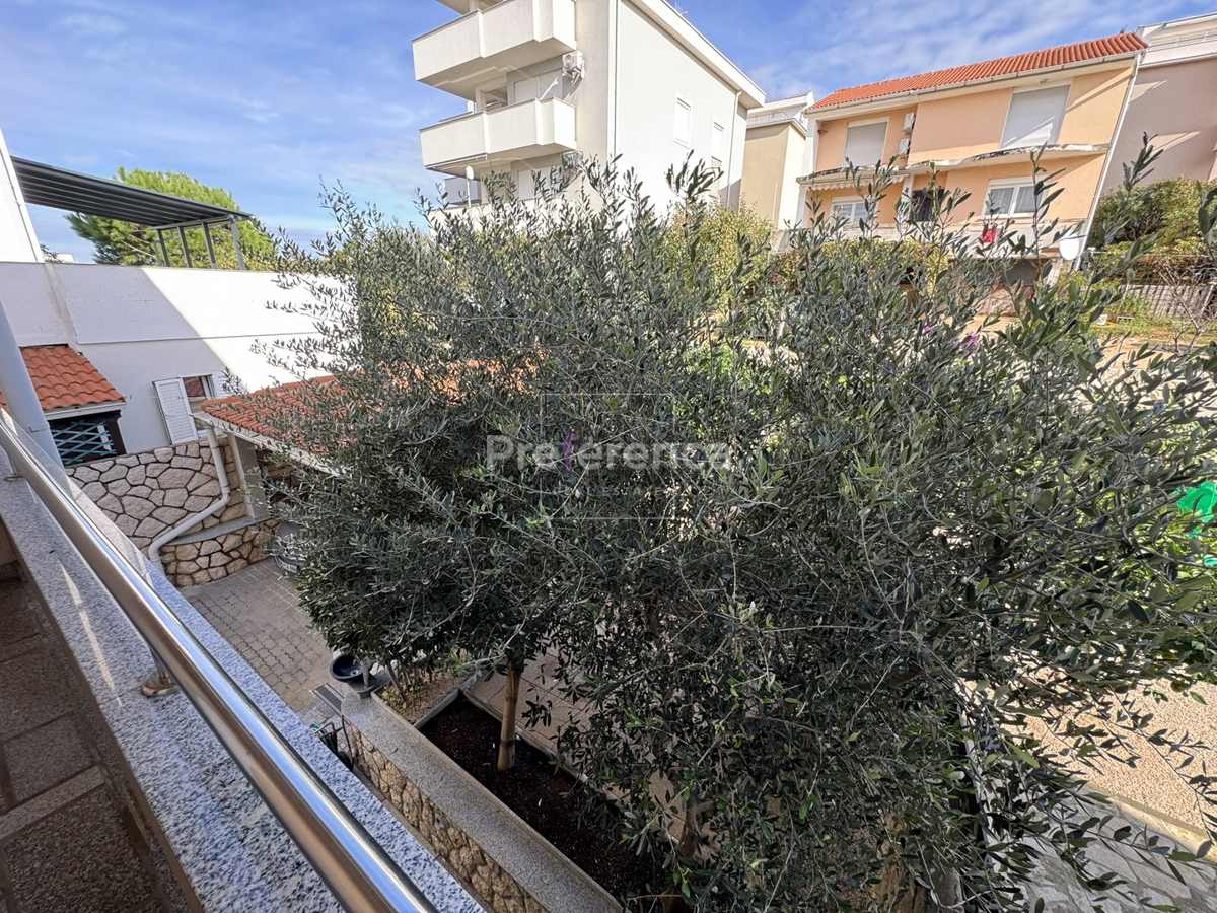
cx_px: 608
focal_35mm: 14
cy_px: 456
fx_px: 492
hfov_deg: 102.1
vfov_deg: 85.7
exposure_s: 1/142
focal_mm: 2.22
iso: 40
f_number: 2.2
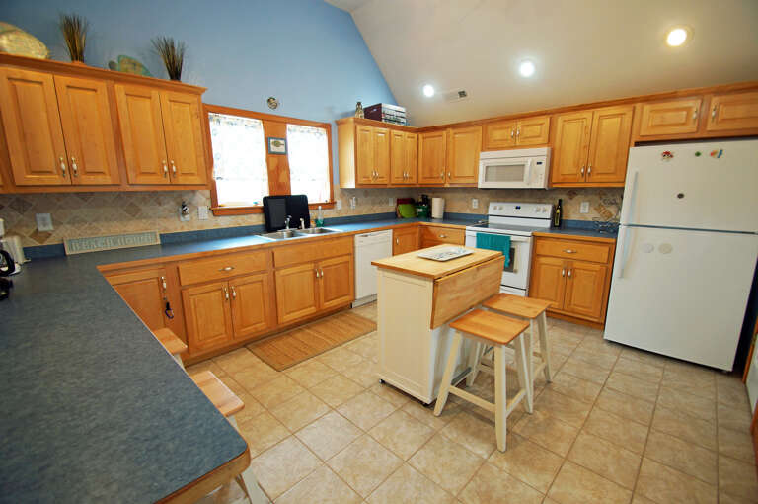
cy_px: 252
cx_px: 379
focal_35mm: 15
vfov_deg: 77.2
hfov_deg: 100.5
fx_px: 315
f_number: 4
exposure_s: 1/60
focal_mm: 10
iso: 400
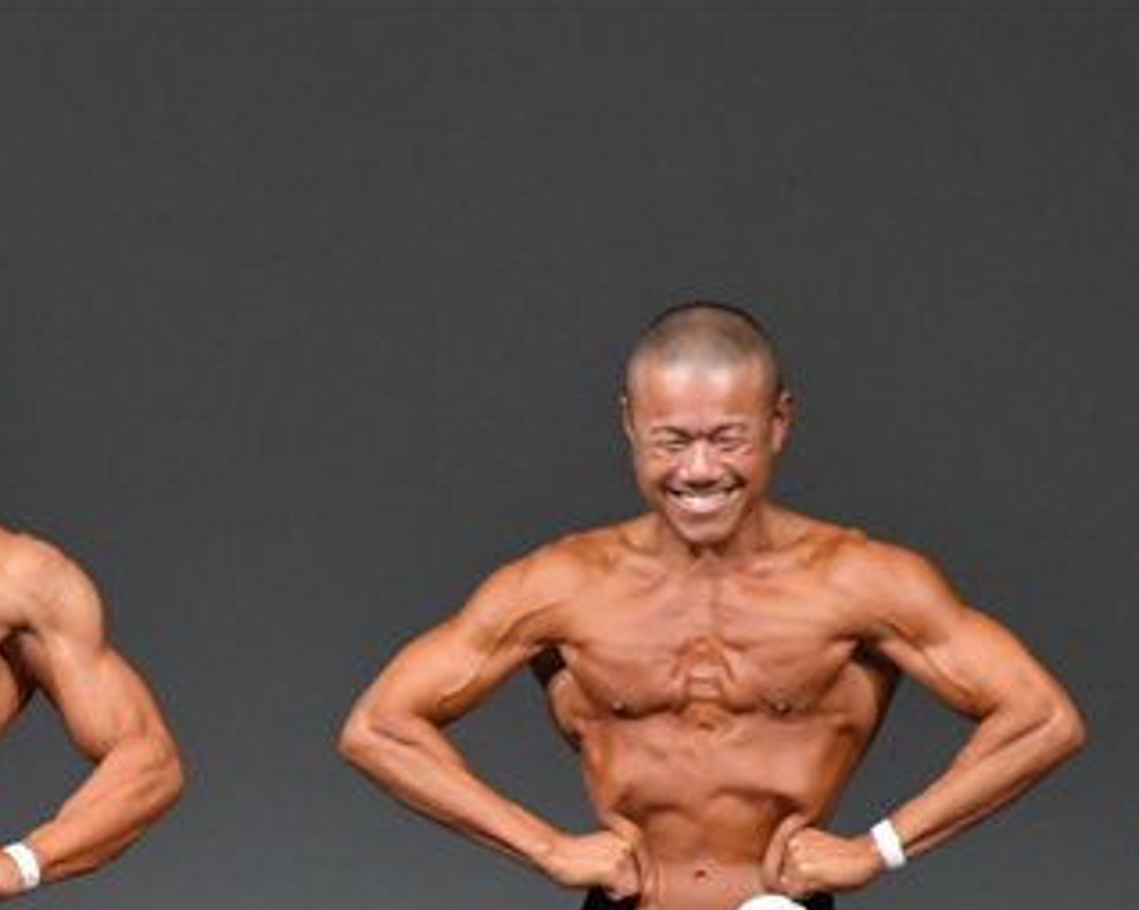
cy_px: 921
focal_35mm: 789
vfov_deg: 2.0
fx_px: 26581
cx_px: -210
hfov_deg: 2.5
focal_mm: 230
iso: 4000
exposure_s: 1/400
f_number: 5.6
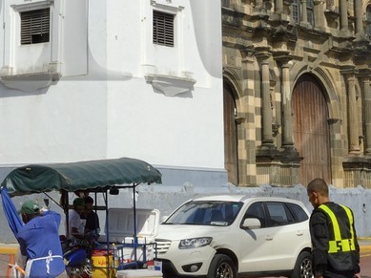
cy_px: -75
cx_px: 22
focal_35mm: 95
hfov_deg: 20.2
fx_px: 1017
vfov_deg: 14.9
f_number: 20
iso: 200
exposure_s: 1/200
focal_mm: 24
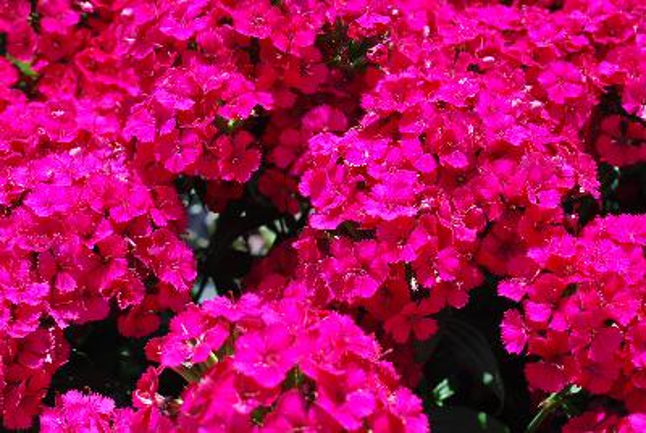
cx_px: 323
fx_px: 970
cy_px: 216
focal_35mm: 54
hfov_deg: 36.8
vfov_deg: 25.1
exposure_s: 1/60
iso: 110
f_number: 8
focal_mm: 36
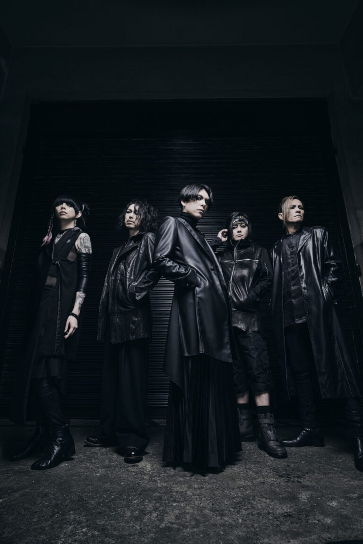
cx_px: 182
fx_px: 302
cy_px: 272
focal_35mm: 20
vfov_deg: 84.0
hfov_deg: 61.9
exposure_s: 1/200
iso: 64
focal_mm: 20
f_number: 5.6
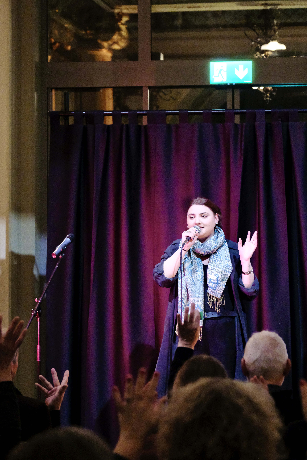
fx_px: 1573
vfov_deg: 16.6
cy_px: 255
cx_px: 173
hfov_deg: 11.1
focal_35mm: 123
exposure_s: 1/250
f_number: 3.6
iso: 10000
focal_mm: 68.7
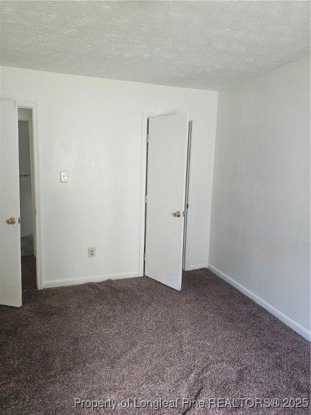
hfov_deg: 58.9
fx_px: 276
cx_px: 156
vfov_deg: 73.9
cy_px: 208
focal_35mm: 23
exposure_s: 1/120
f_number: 1.7
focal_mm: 6.3
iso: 400
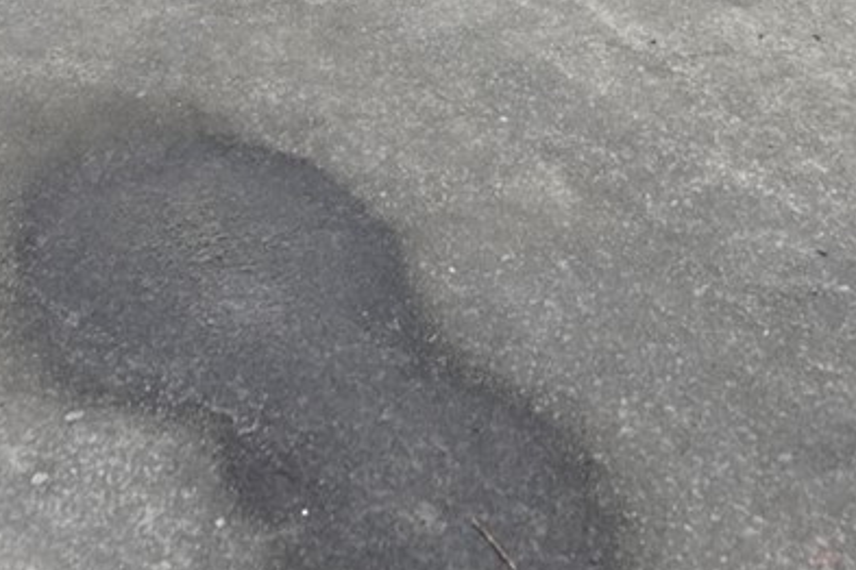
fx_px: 1355
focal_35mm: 57
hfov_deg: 35.1
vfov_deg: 17.4
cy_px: -555
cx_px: 425
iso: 3200
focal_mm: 14
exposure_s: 1/8000
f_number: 4
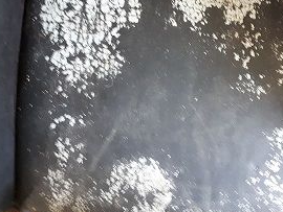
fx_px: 327
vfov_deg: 35.6
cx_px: 196
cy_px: 67
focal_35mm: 40
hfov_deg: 45.8
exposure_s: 1/17
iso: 320
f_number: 1.9
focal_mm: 3.6
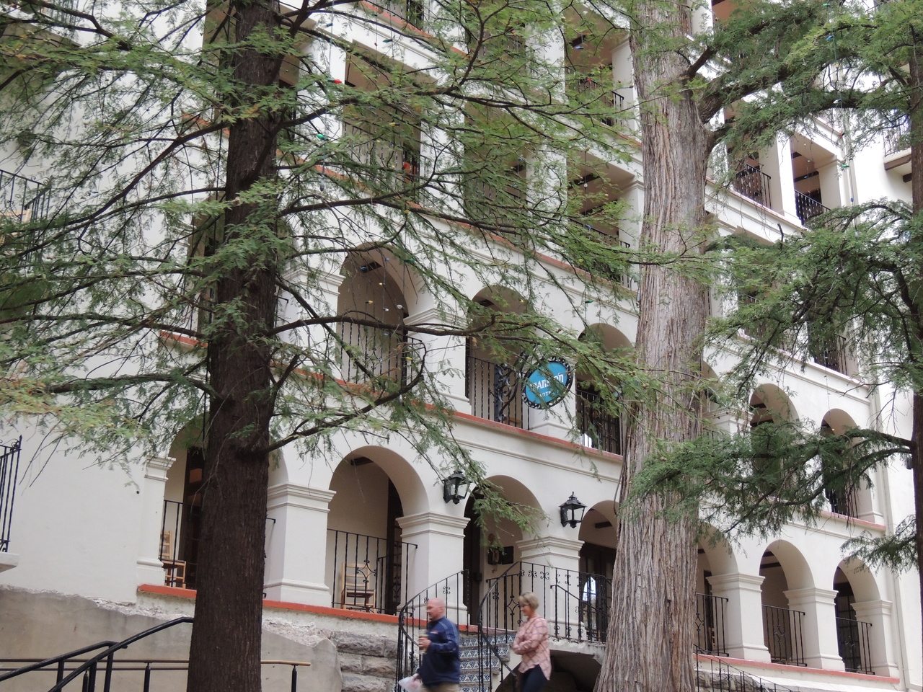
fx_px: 1253
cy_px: 346
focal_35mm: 47
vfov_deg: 30.9
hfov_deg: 40.4
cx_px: 462
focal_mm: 8.3
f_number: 3.5
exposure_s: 1/50
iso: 360
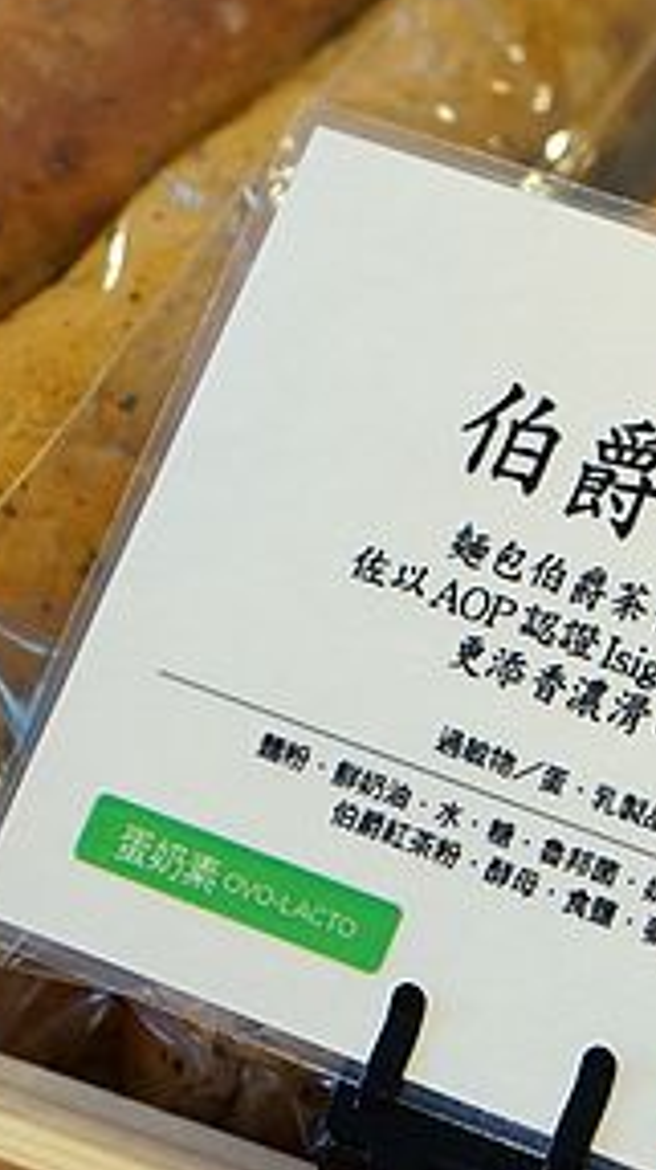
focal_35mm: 184
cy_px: 171
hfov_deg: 6.6
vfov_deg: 11.6
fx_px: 5702
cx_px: 4
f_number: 5.6
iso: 1250
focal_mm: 63
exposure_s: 1/80
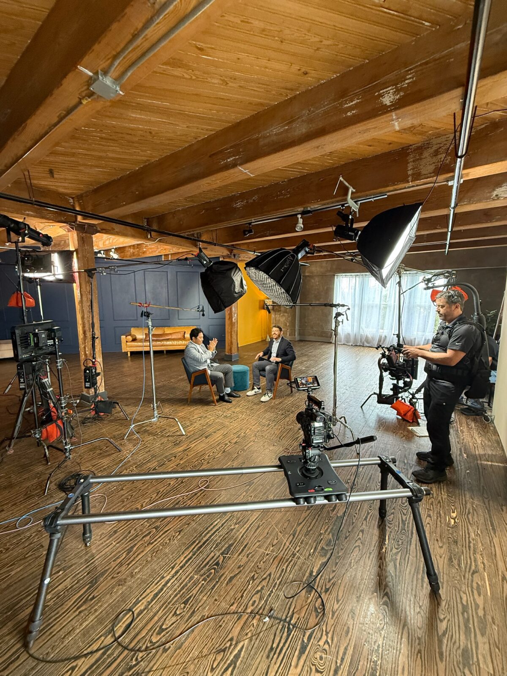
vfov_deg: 102.1
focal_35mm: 14
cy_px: 338
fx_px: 273
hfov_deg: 85.7
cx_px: 254
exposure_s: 1/52
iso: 400
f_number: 2.2
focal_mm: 2.22
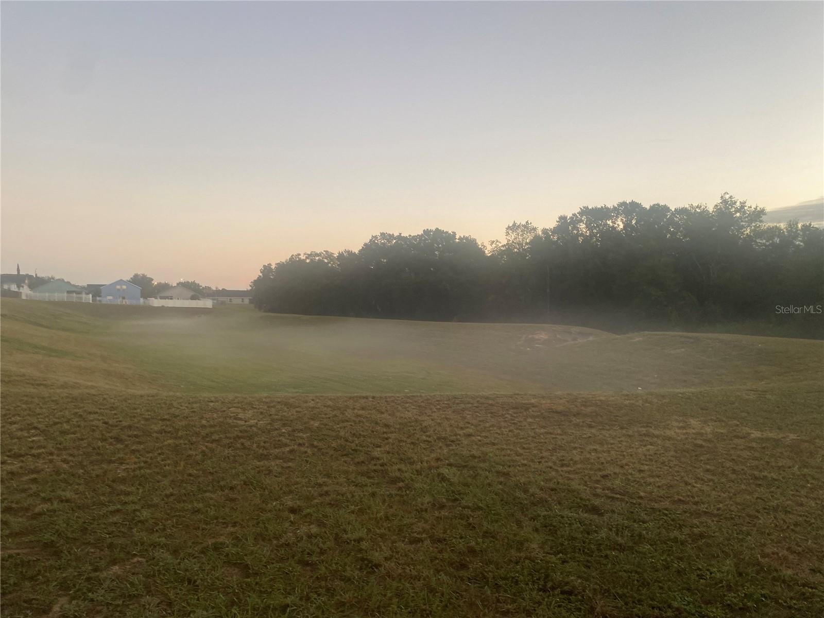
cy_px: 309
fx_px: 619
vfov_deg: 53.1
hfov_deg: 67.3
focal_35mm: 26
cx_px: 412
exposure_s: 1/60
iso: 80
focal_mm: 4.25
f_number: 1.8
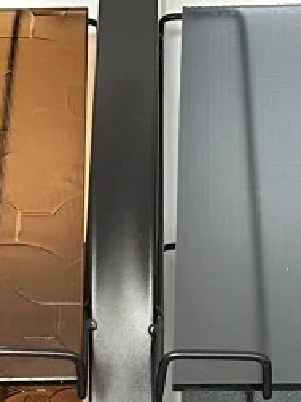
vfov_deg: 14.0
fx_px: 1588
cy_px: 459
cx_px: 121
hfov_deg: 10.8
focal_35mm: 137
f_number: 1.78
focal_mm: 6.86
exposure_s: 1/60
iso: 500
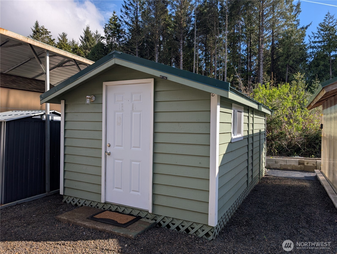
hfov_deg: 71.5
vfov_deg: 56.9
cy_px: 127
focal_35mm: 24
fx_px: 234
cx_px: 168
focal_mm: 6.9
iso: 21
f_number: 1.68
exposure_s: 1/907
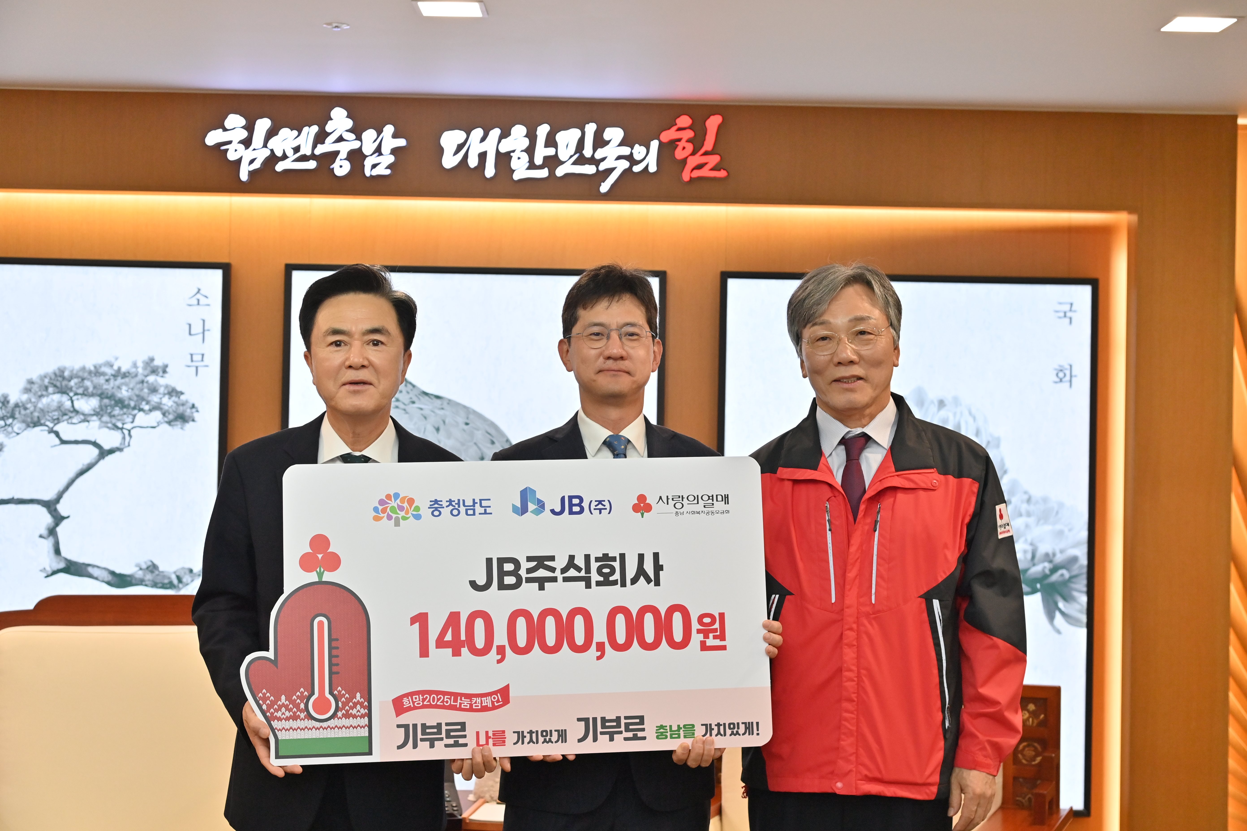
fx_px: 1905
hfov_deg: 36.2
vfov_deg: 24.6
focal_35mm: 55
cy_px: 416
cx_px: 624
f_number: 5
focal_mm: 55
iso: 2000
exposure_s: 1/250
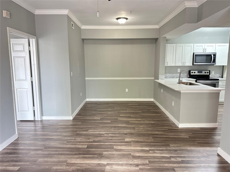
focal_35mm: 24
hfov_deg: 71.6
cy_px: 86
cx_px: 115
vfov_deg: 56.8
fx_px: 159
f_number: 1.78
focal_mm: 6.86
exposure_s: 1/60
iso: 320
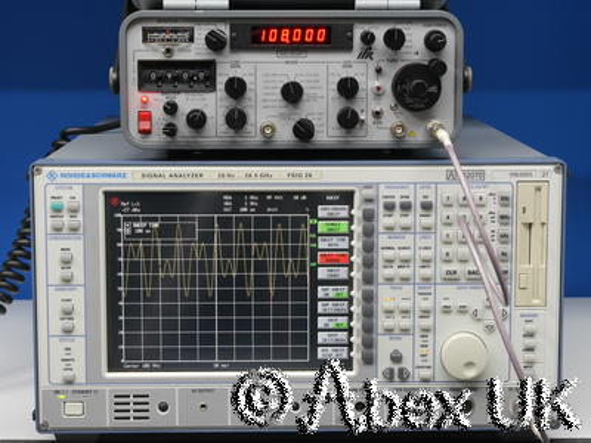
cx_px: 296
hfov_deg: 21.3
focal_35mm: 92
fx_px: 1571
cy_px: 222
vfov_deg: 16.1
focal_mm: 46
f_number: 9
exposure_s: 1/3.2
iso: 400
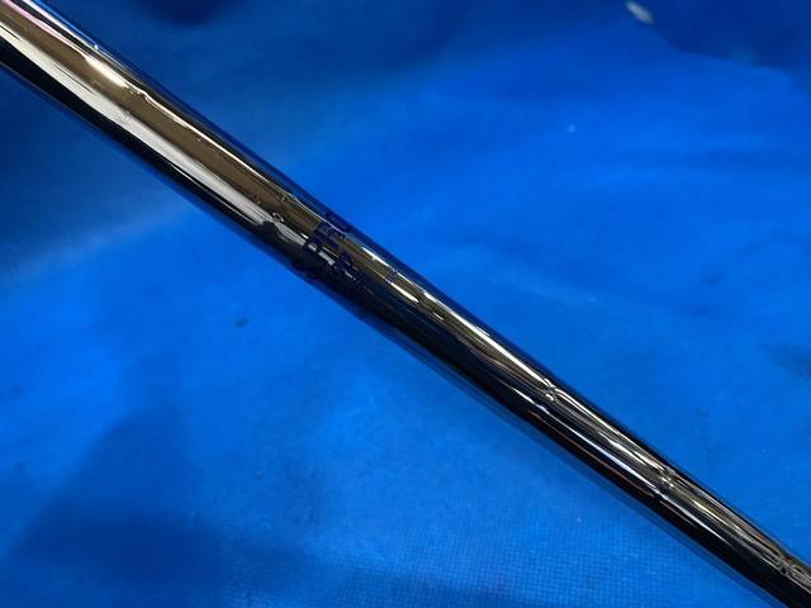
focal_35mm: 26
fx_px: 609
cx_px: 406
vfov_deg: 53.1
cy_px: 304
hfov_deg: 67.3
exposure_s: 1/60
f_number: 1.8
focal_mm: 4.25
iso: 125
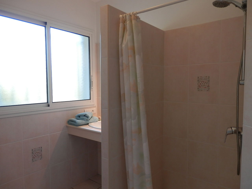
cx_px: 126
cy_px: 94
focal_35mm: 25
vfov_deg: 54.9
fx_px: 182
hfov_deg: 69.4
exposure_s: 1/30
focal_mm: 4.5
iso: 80
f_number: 3
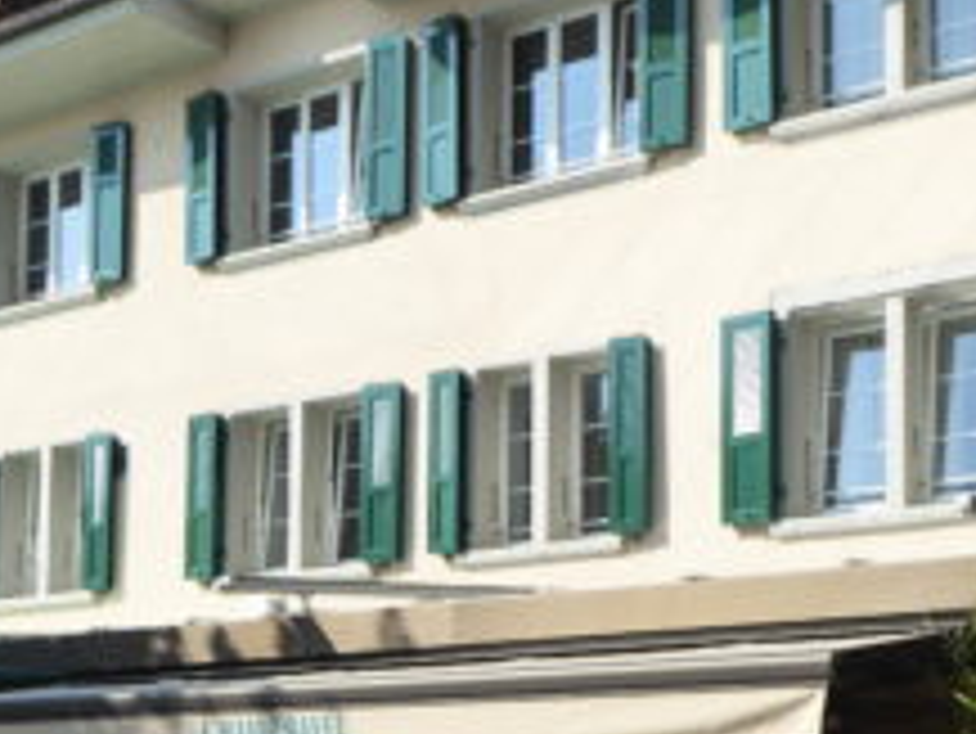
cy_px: 752
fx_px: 1749
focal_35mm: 62
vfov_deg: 22.7
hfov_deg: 31.0
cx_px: 625
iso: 125
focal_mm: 5
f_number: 3.5
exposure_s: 1/640
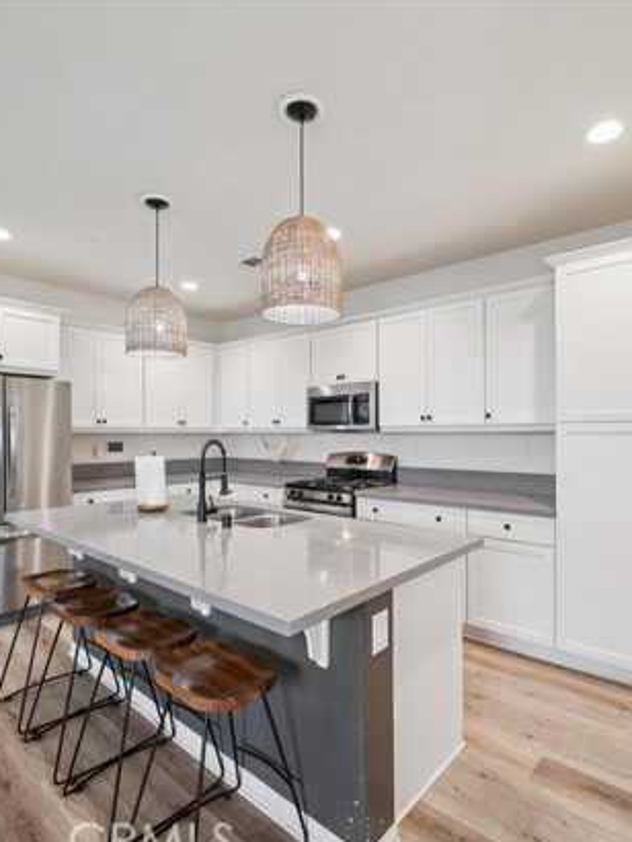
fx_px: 438
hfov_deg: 71.6
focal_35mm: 18
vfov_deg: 87.7
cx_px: 337
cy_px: 433
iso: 400
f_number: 8
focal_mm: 12
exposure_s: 1/13
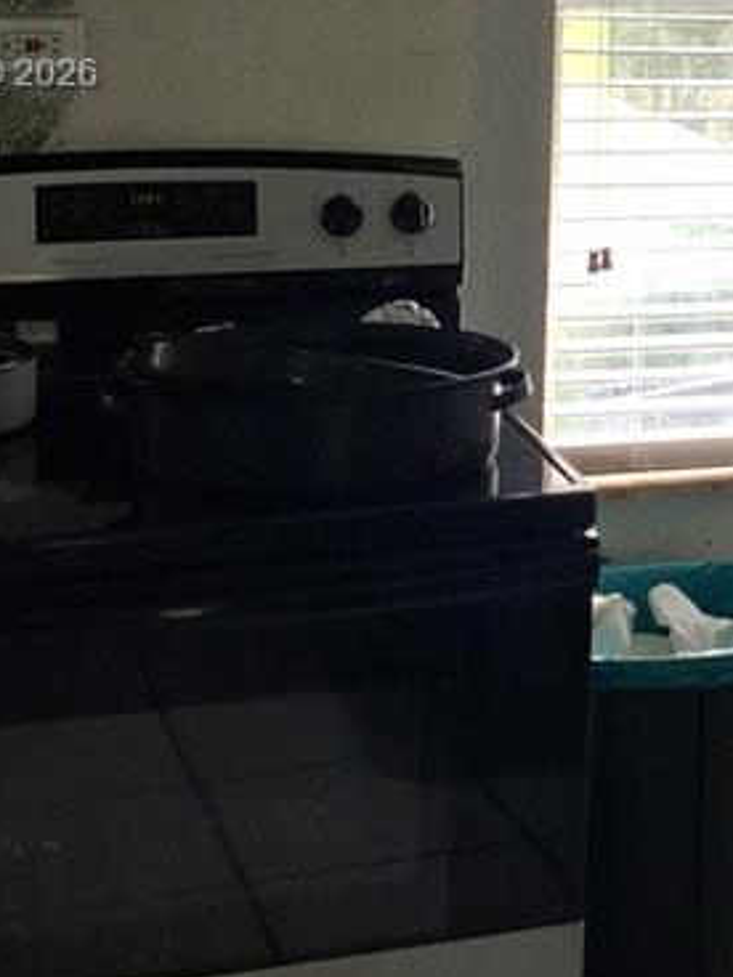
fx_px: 2485
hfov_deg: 16.3
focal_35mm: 88
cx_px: 802
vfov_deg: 21.7
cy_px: 77
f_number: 1.8
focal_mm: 4
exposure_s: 1/100
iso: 25
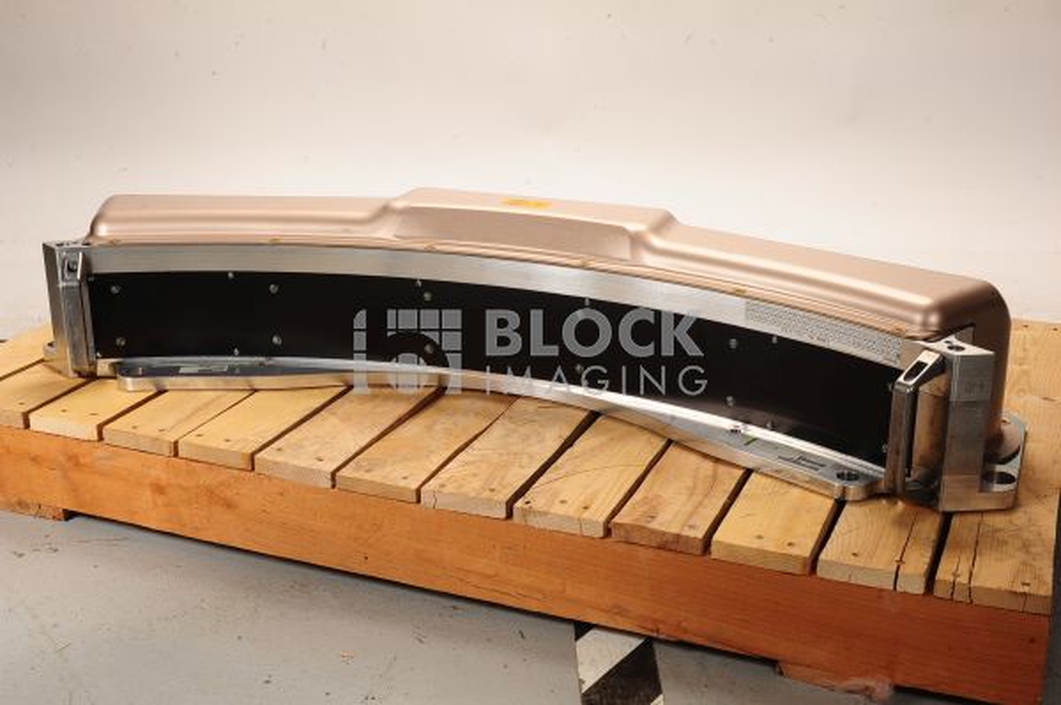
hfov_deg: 39.6
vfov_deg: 26.9
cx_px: 530
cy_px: 352
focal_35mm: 50
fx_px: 1472
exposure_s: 1/160
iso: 320
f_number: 16
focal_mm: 50
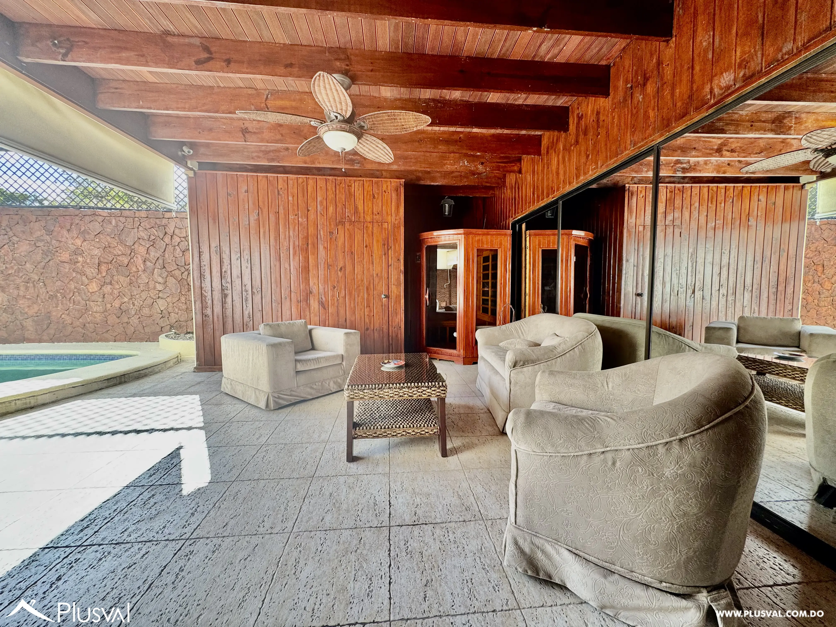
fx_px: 338
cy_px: 314
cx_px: 418
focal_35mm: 14
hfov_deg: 102.1
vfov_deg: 85.7
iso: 50
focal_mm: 2.22
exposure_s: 1/99
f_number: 2.2
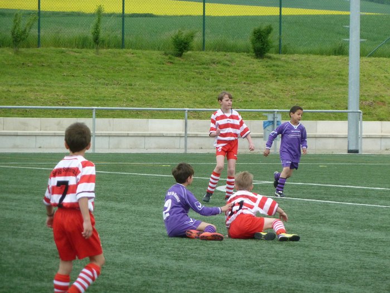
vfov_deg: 5.3
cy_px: 146
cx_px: 195
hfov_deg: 7.1
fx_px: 3132
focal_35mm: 278
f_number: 4.8
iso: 320
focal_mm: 45.7
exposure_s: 1/500
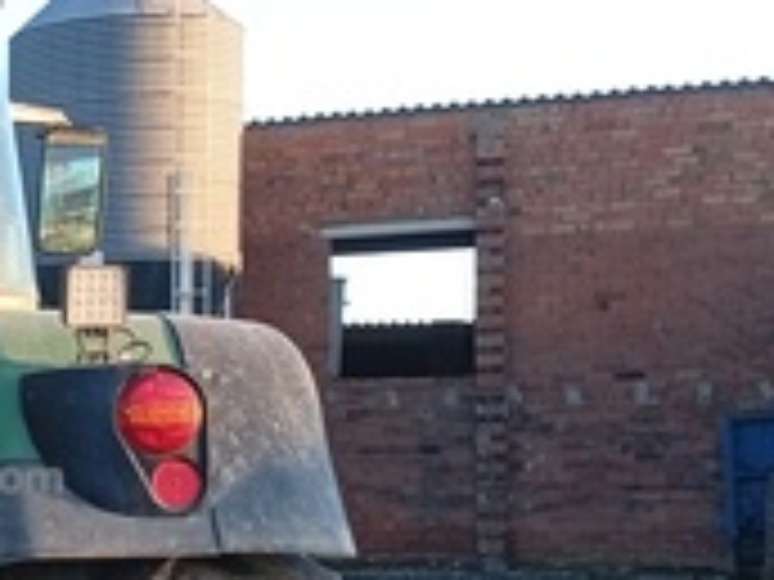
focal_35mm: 86
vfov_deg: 17.0
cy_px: 468
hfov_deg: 20.5
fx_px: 1923
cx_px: -272
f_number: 1.8
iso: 83
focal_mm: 3.98
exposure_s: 1/50
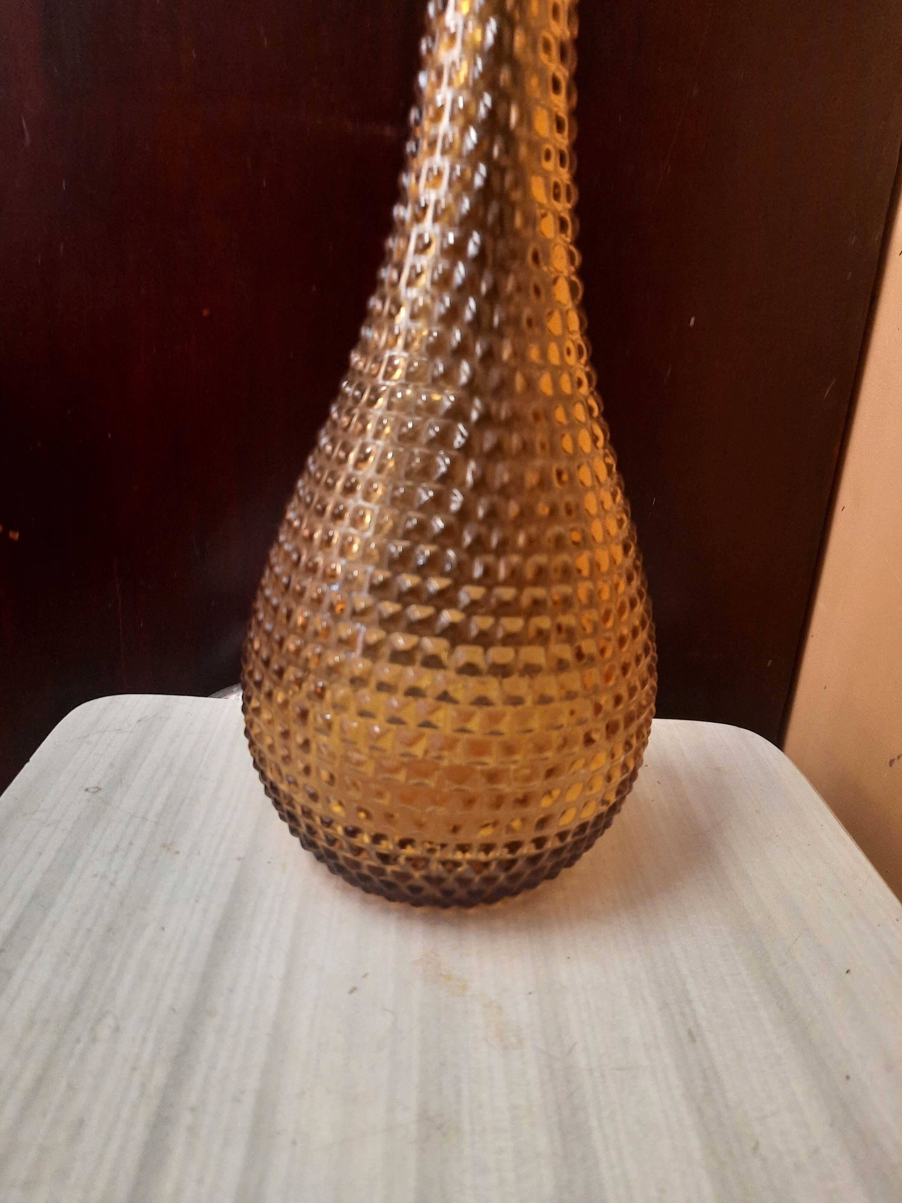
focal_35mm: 25
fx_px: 869
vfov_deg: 69.4
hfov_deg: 54.9
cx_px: 451
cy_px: 602
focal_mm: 4.6
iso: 400
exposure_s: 1/50
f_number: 2
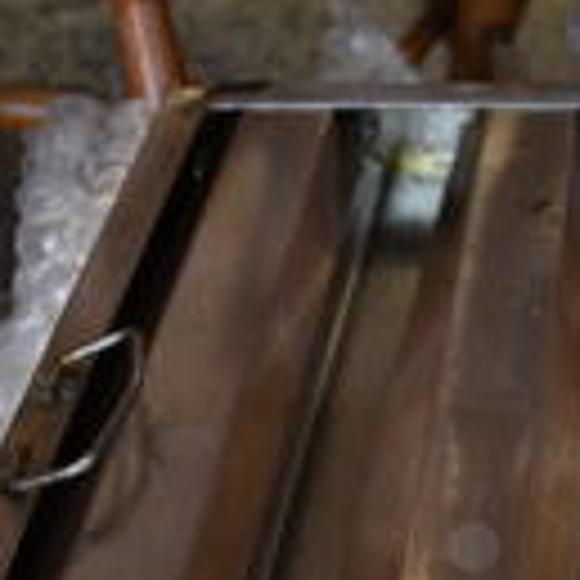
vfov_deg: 15.3
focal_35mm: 109
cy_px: 728
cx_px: 751
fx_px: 2066
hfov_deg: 15.2
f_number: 3.5
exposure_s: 1/160
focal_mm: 18
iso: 800
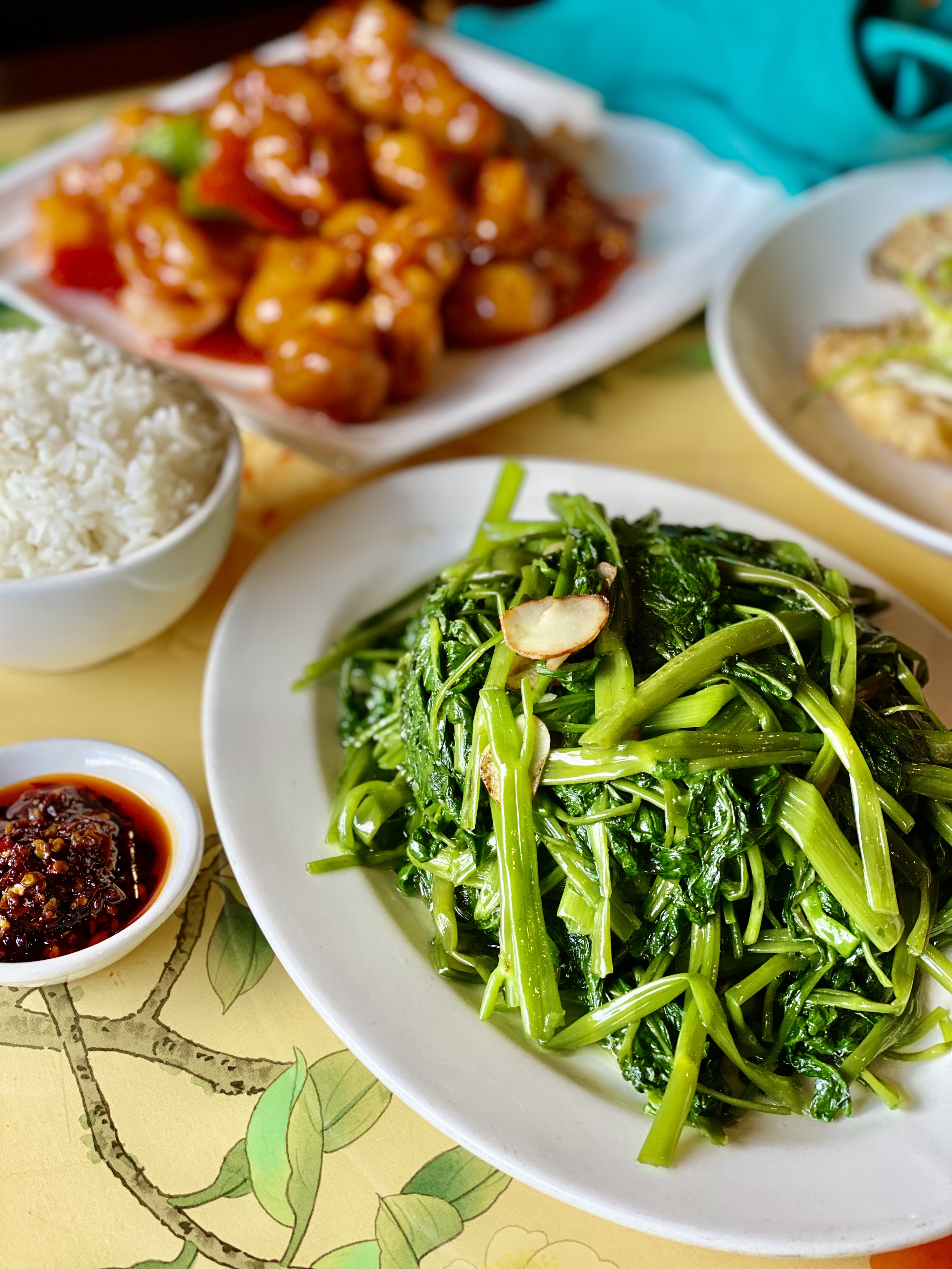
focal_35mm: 52
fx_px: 1907
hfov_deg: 28.0
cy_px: 634
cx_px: 476
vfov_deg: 36.8
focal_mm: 6
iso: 64
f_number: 2
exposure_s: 1/120
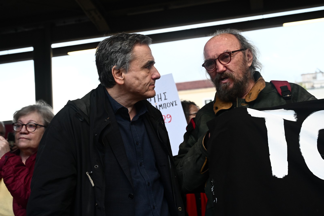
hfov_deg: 43.6
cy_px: 108
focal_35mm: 45
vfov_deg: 29.9
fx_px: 405
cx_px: 162
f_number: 5
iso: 3200
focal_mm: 45
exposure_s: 1/250
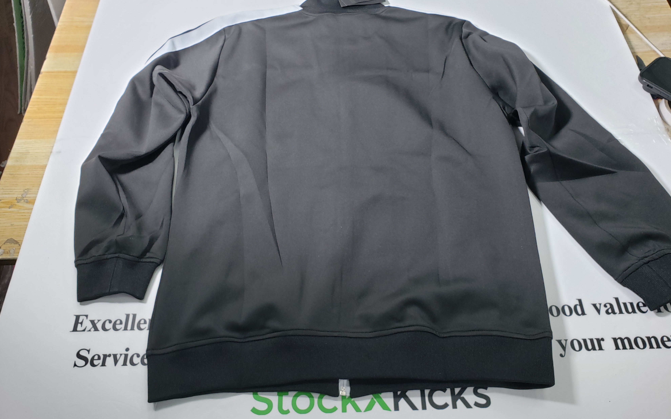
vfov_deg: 44.5
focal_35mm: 28
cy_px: 191
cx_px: 336
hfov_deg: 66.5
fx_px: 512
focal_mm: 4.3
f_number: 2.4
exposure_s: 1/100
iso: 125
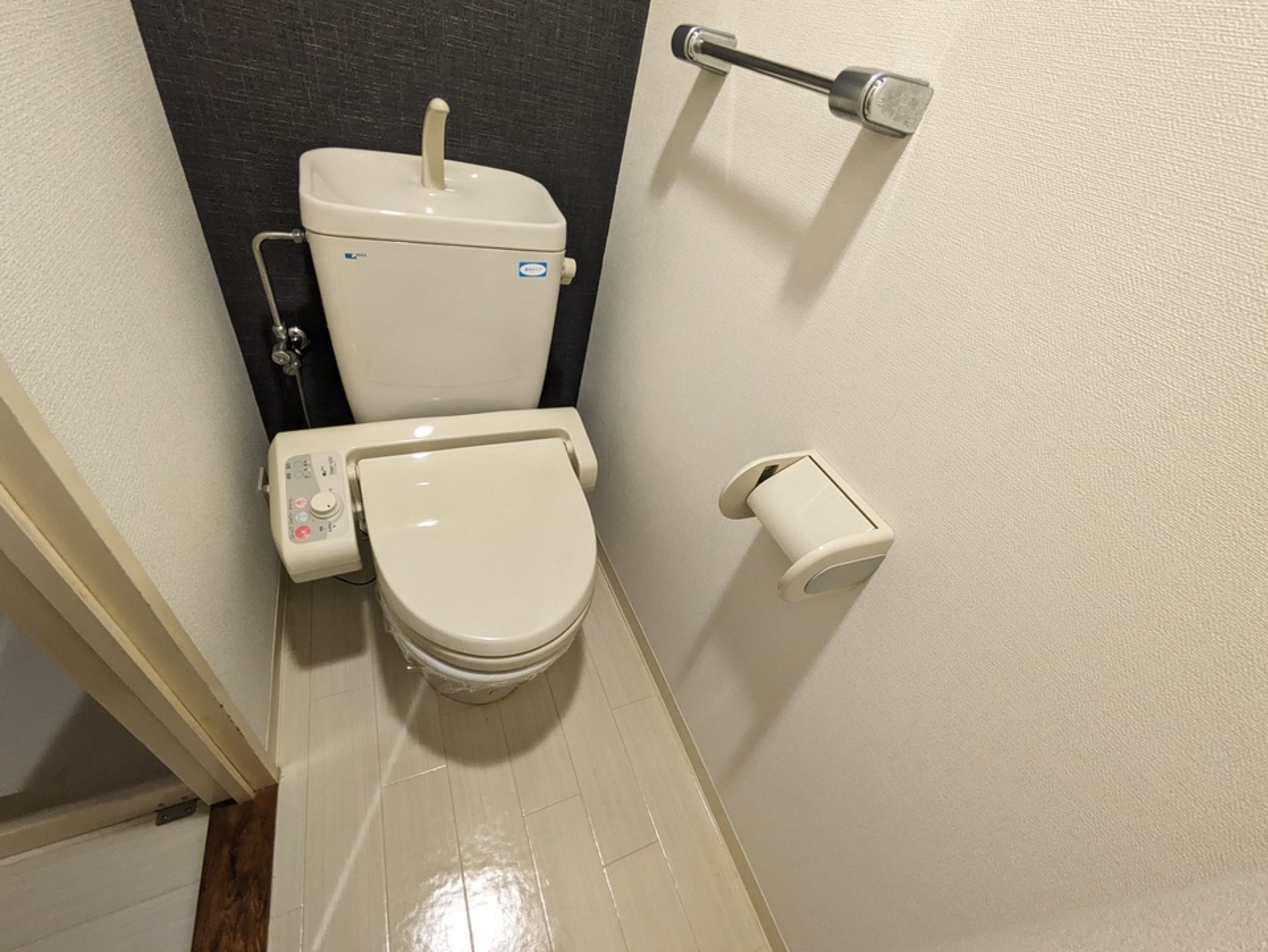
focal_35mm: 14
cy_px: 476
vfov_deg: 85.7
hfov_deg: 102.0
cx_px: 634
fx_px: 513
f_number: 2.2
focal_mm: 1.83
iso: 460
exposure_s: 1/24
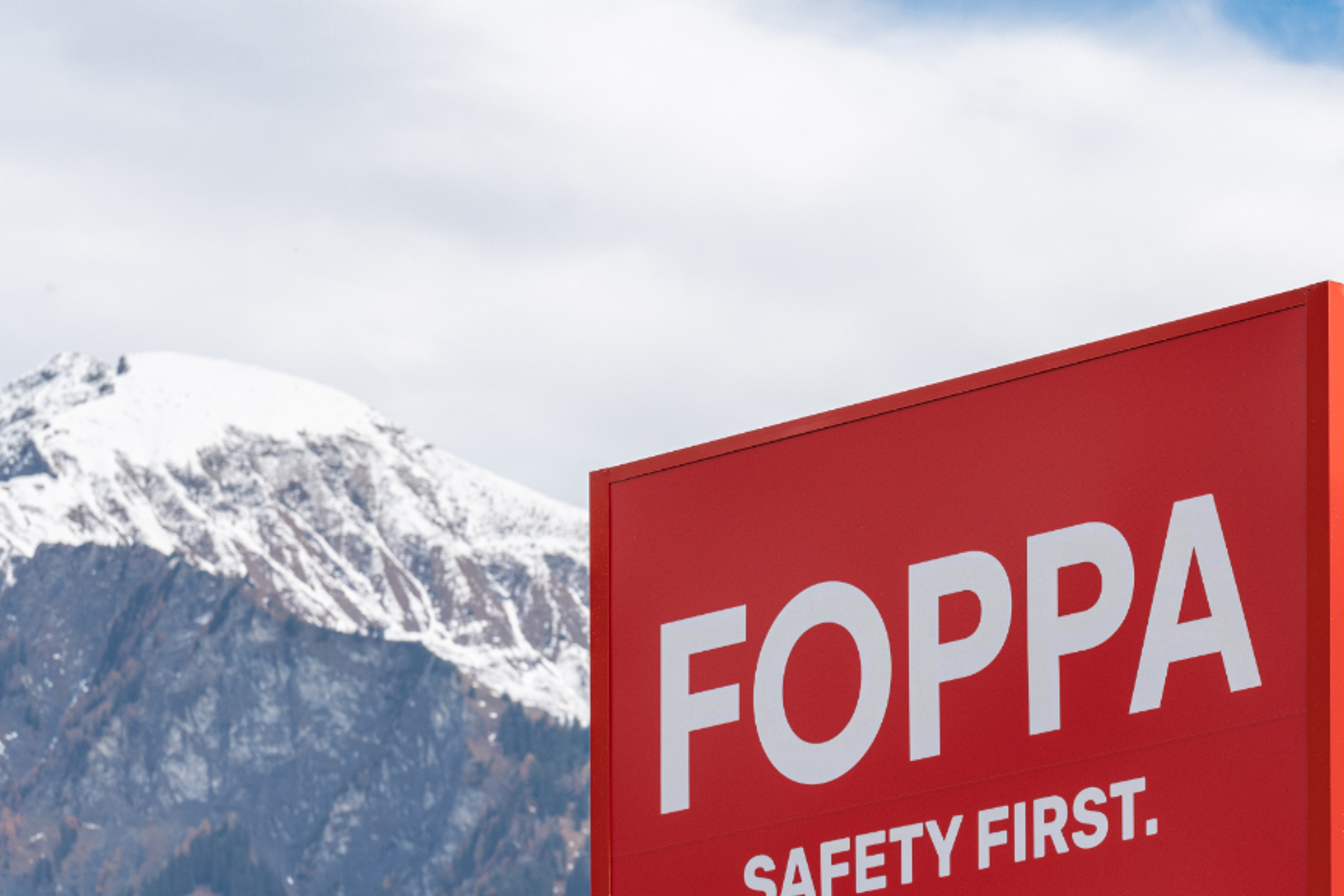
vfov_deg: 6.2
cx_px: 1094
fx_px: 8289
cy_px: 627
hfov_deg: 9.2
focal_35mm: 222
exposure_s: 1/320
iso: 200
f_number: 8
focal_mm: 128
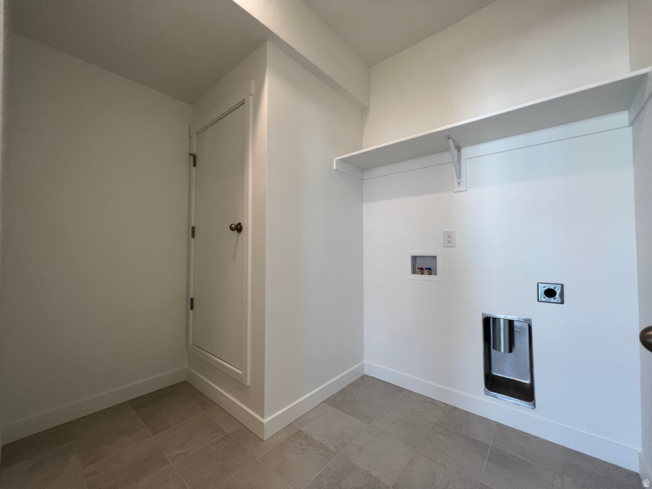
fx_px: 245
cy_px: 244
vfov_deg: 89.9
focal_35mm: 13
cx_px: 326
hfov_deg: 106.2
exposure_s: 1/120
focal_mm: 1.57
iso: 125
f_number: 1.8
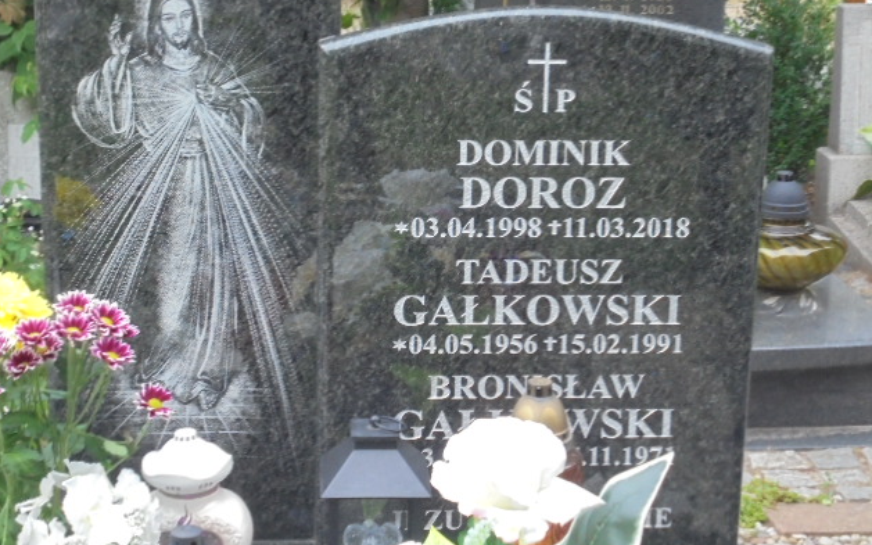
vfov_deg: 18.8
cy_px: 215
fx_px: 1640
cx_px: 430
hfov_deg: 29.8
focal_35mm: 69
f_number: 5.6
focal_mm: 11.5
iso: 400
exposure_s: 1/20
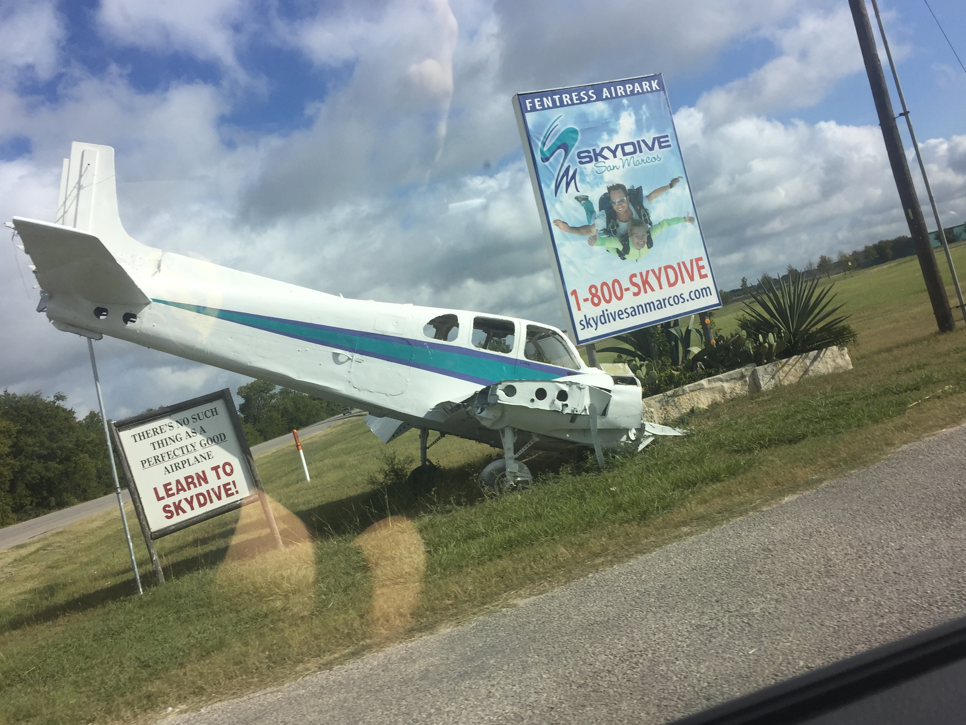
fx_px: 893
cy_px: 373
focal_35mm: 32
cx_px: 489
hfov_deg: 56.8
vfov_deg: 44.2
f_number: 2.2
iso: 32
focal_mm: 4.15
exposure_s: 1/350
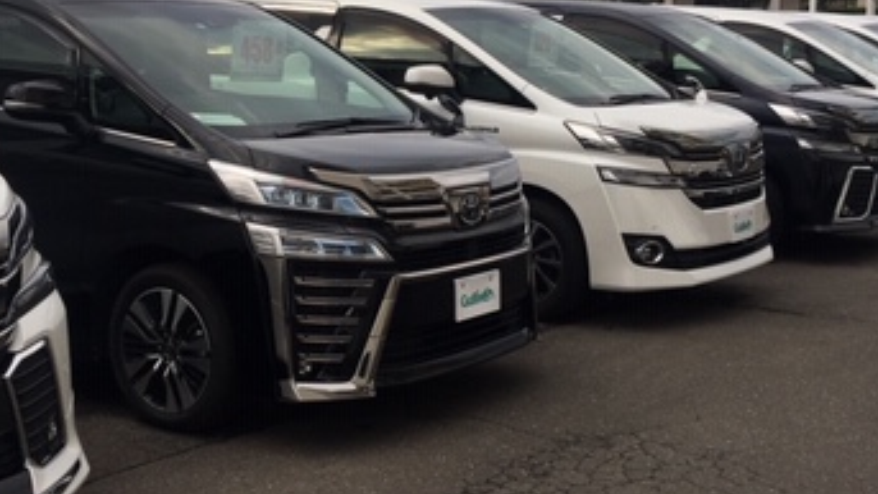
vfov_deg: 20.4
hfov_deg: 35.4
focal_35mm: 59
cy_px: 200
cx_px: 376
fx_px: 1374
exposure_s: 1/403
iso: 25
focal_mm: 4.15
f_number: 2.2
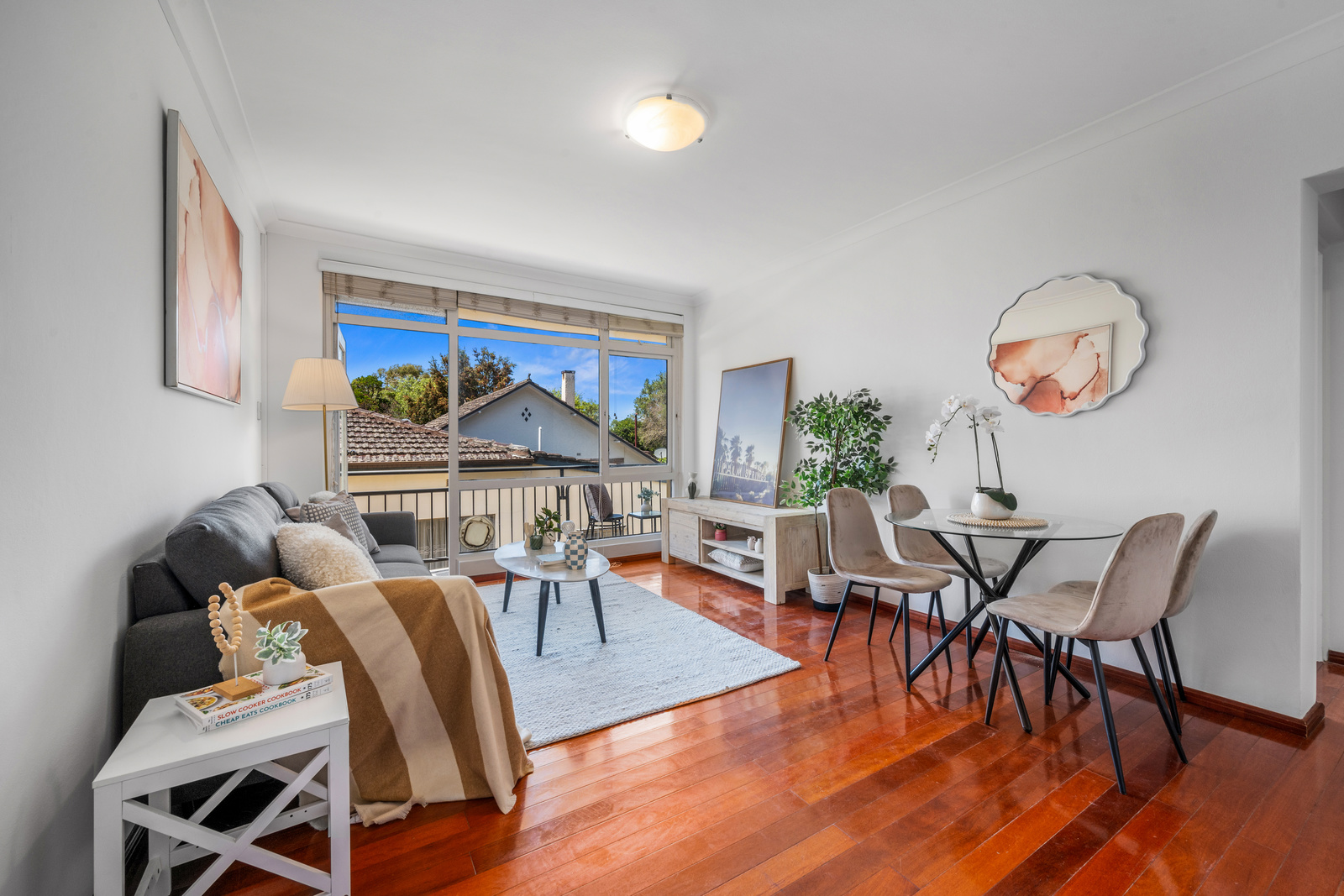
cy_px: 448
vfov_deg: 81.2
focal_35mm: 14
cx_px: 672
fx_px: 523
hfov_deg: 104.2
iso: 100
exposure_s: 1/5
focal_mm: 14
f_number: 11
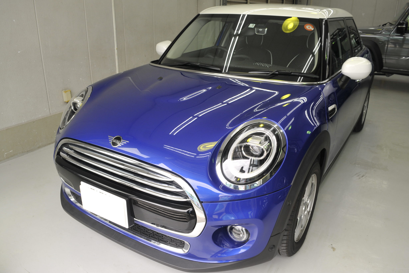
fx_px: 318
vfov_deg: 46.4
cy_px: 137
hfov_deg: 65.5
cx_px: 205
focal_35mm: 28
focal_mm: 18
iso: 250
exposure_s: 1/160
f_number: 6.3
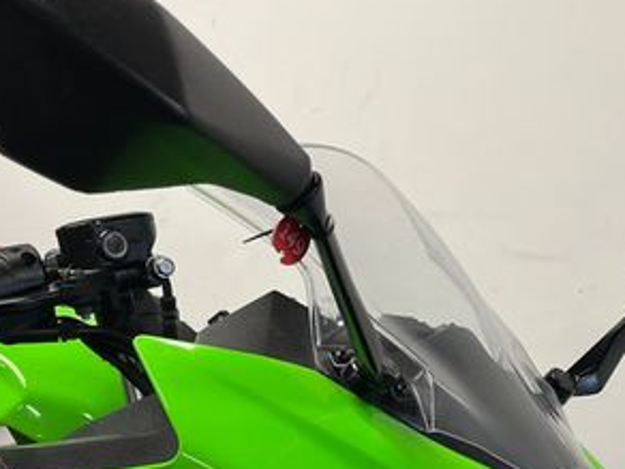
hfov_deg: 33.4
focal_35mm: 57
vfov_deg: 25.2
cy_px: 379
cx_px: 435
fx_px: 1029
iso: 125
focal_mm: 5.1
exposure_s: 1/100
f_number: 1.6
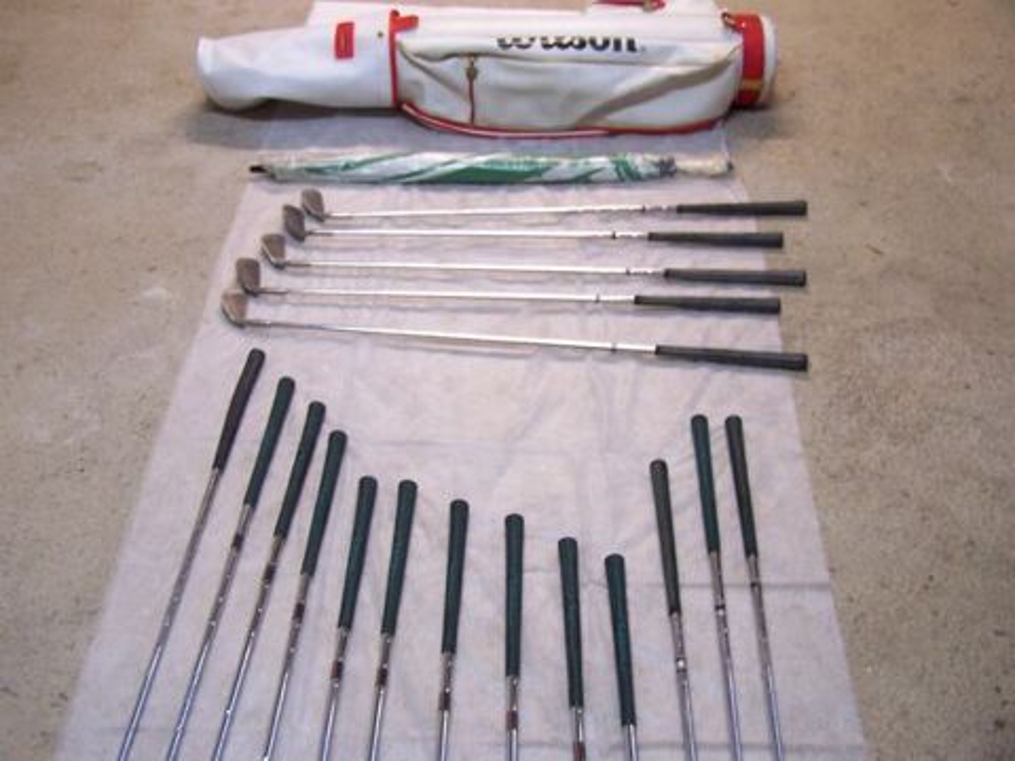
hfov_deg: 49.0
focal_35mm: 38
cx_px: 508
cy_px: 380
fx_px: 1114
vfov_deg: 37.7
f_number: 2.8
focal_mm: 6.3
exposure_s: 1/8
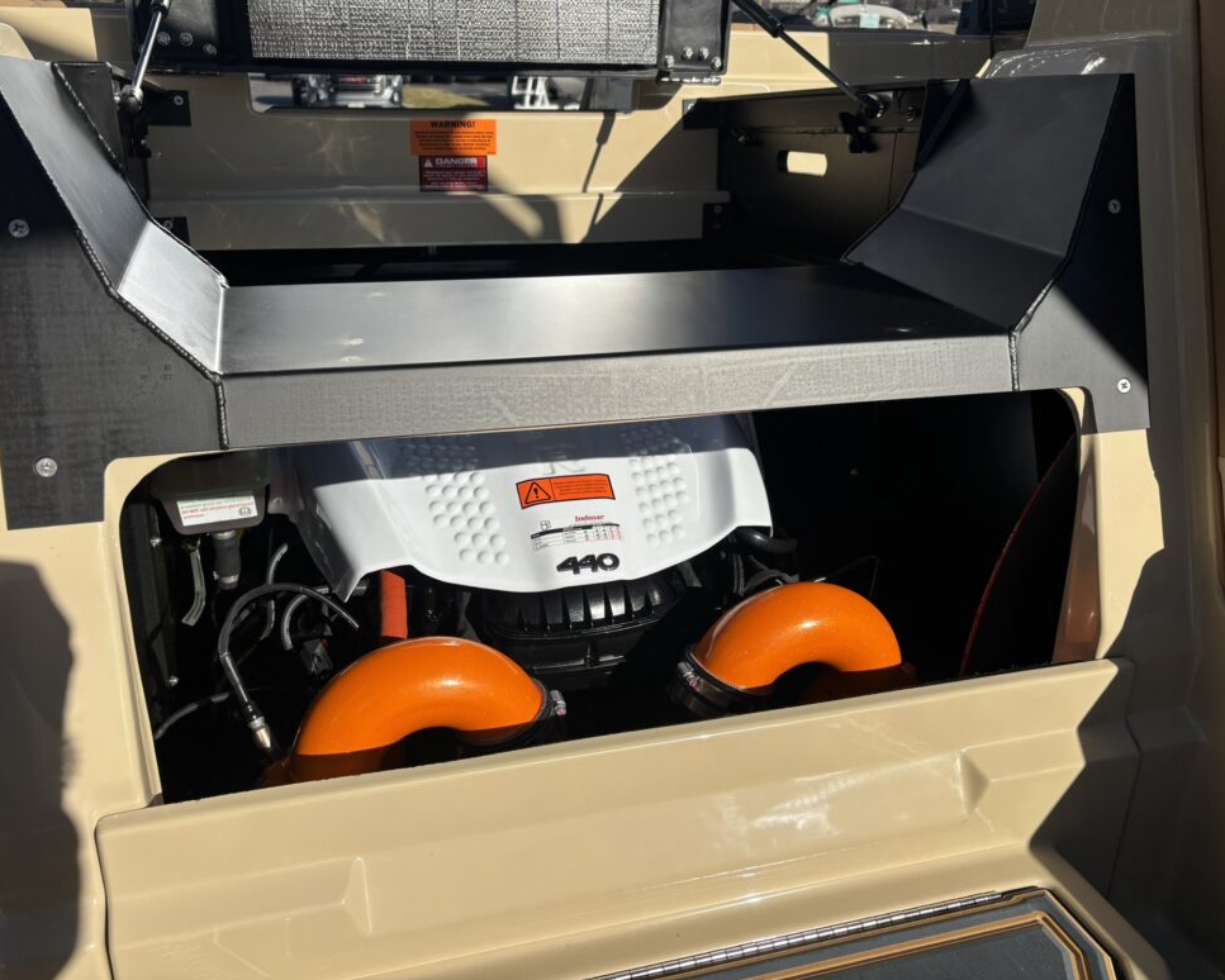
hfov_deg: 62.1
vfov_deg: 51.5
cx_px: 572
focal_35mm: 28
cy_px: 476
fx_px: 1015
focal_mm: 5.96
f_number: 1.6
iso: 50
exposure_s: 1/5952
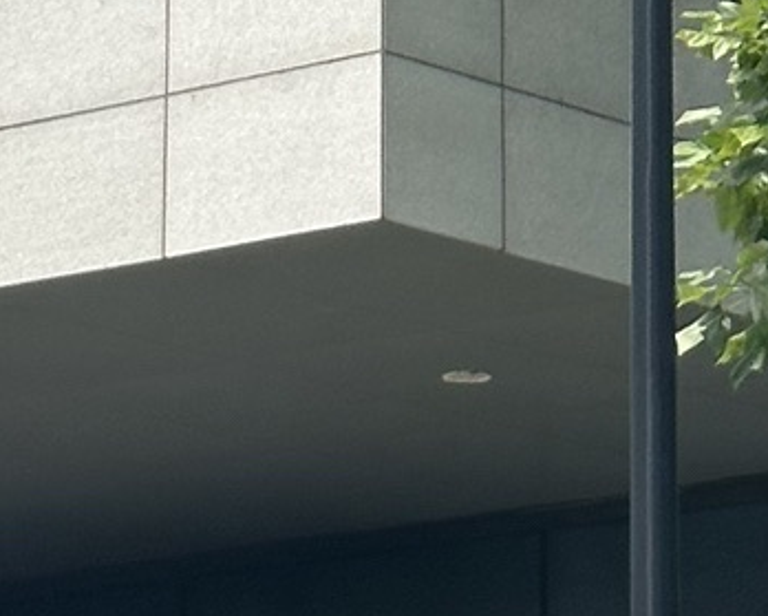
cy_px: -667
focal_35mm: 269
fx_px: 6119
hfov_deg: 7.2
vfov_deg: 5.6
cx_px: 203
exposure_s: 1/5263
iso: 64
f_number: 1.78
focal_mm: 6.86
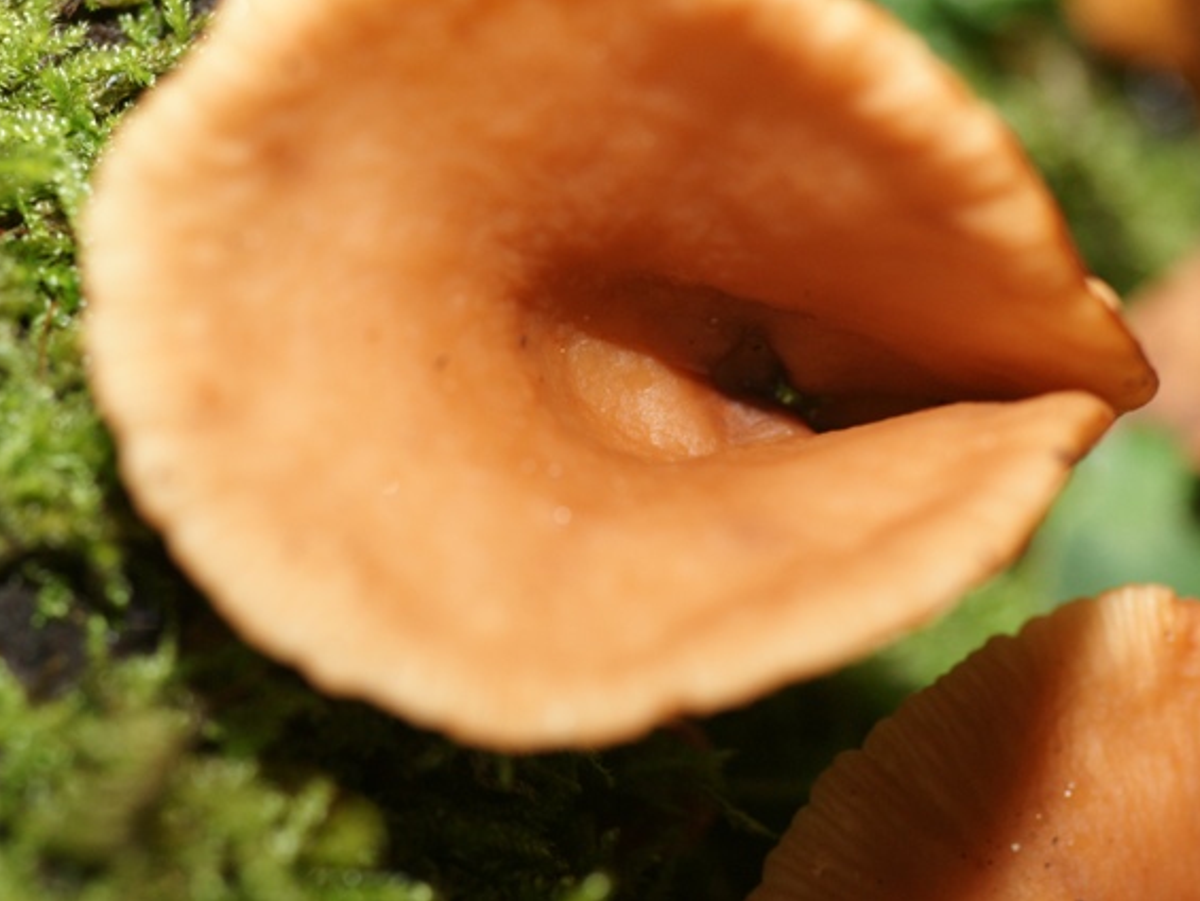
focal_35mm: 147
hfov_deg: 13.4
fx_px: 5097
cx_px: 569
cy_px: 449
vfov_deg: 10.1
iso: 800
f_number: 5.6
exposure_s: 1/125
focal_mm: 90
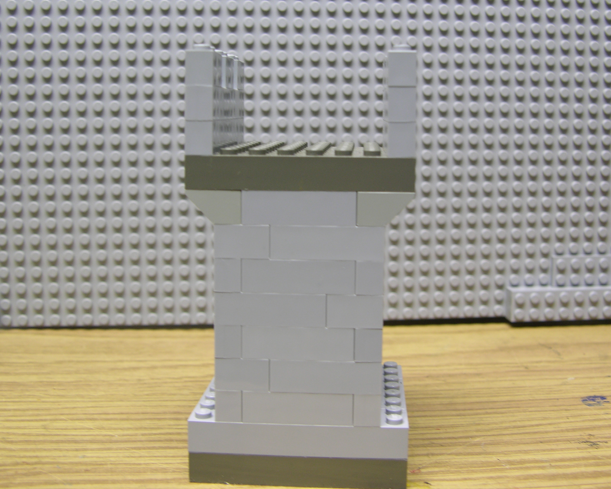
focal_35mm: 49
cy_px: 203
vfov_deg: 30.8
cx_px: 317
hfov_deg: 38.0
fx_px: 886
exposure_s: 1/6.7
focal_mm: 10
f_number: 2.9
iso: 50
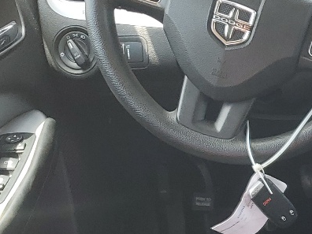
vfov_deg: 13.6
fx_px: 946
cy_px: 295
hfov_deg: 16.7
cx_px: 490
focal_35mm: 105
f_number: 1.5
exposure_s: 1/179
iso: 50
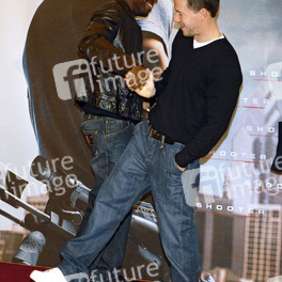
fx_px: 1069
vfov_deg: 15.0
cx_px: 140
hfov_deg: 15.0
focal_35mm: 116
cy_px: 128
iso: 400
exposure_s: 1/80
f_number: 5
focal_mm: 60
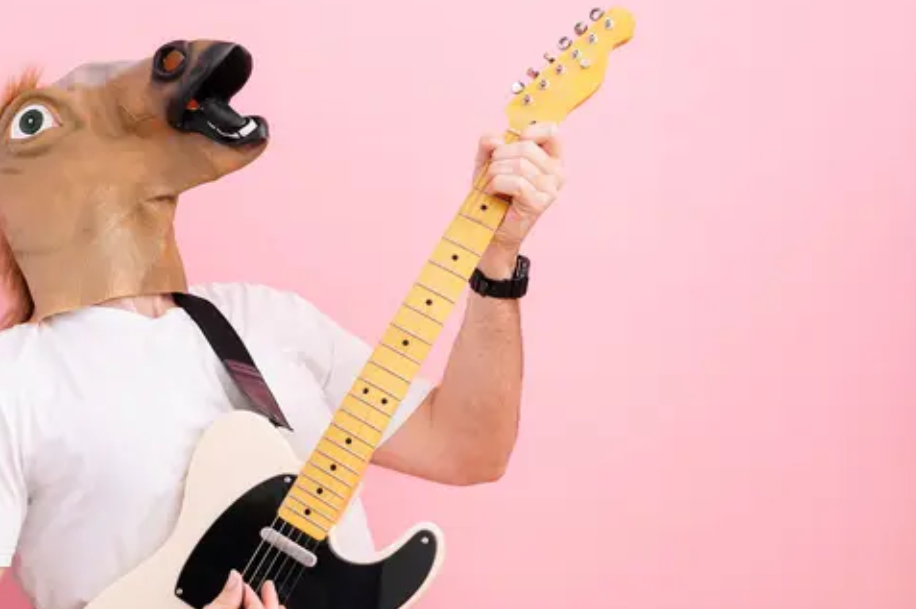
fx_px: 1118
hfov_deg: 44.3
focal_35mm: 44
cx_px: 374
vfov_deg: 30.4
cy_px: 297
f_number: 2.5
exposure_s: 1/60
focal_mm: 35
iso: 160
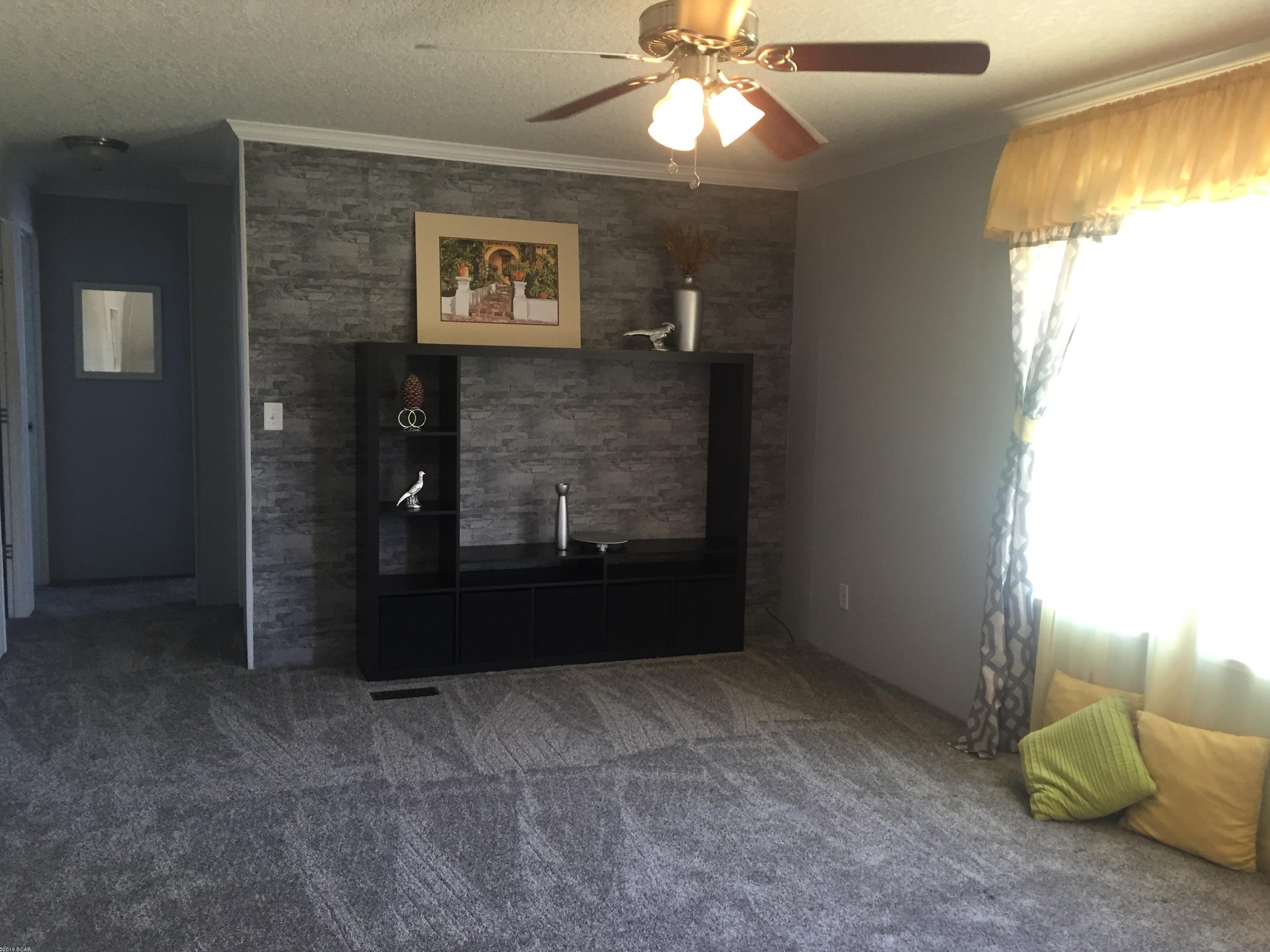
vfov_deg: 46.8
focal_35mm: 30
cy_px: 488
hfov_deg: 60.0
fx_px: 1101
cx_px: 653
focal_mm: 4.15
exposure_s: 1/30
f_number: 2.2
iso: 50
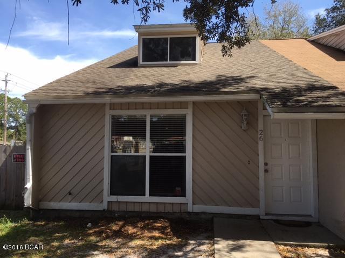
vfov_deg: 48.2
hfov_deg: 61.7
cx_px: 172
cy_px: 129
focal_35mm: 29
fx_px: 289
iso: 25
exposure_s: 1/630
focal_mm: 4.15
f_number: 2.2
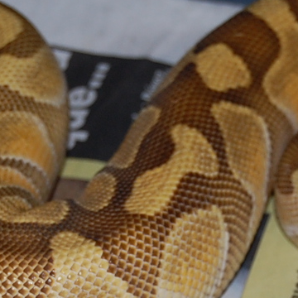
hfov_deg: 7.3
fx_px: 2335
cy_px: 264
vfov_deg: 7.3
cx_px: 94
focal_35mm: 240
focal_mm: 45
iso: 400
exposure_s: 1/60
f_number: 5.3
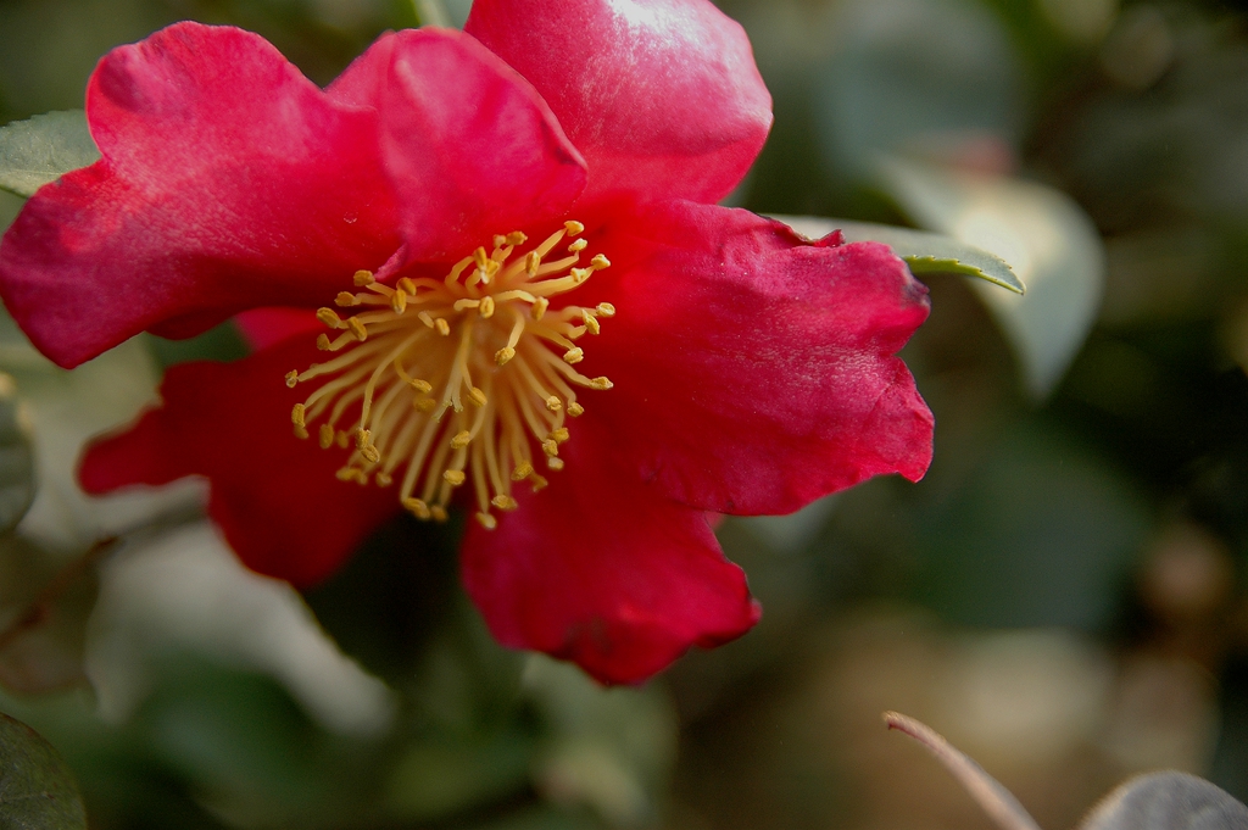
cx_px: 624
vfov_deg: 28.0
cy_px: 415
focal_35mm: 48
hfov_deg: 41.1
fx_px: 1663
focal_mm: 32
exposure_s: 1/250
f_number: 2.8
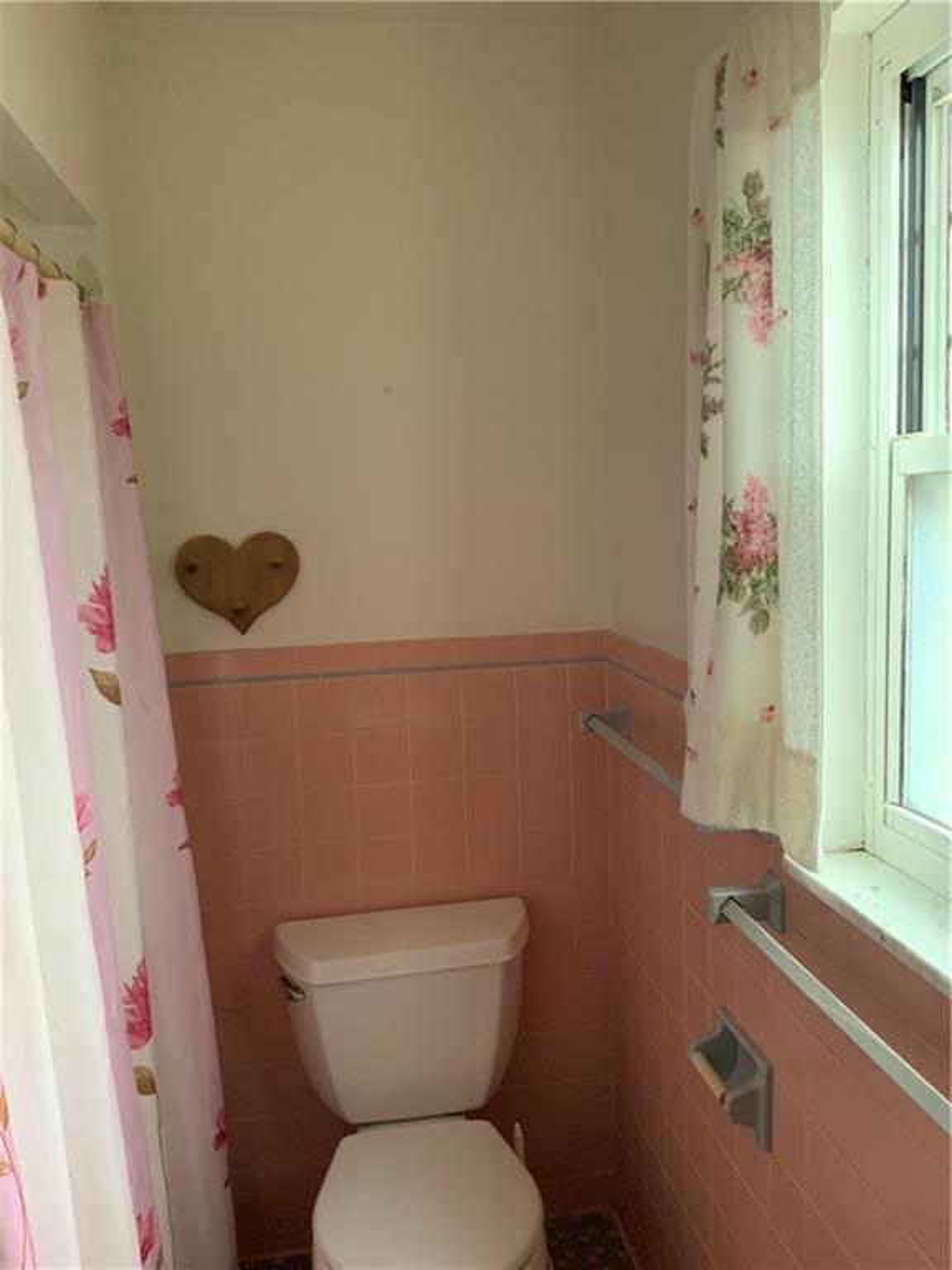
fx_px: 1063
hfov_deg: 48.2
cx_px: 476
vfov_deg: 61.7
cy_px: 635
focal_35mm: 29
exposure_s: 1/60
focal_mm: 3
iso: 200
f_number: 1.8
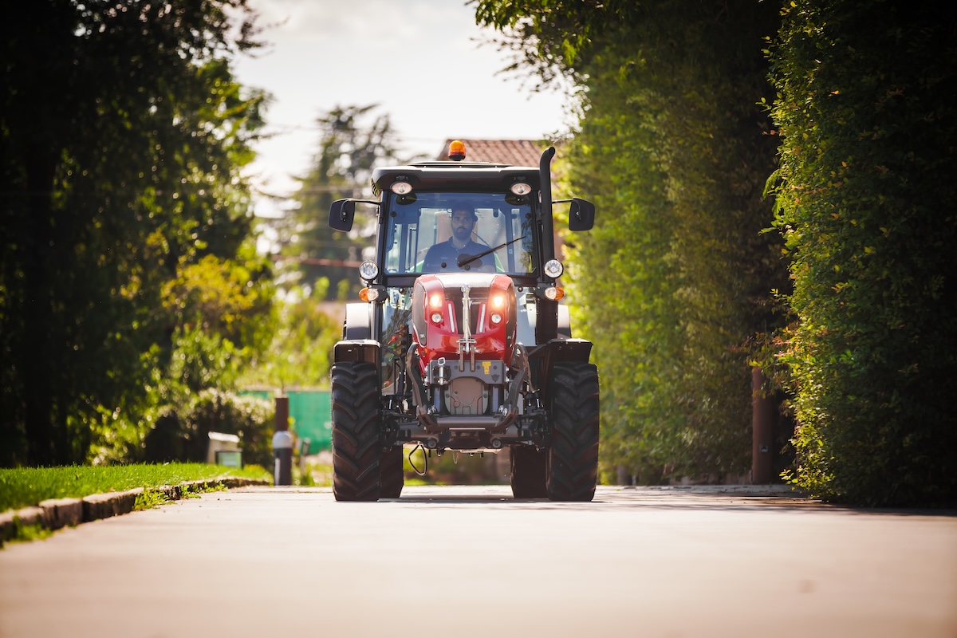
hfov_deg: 10.3
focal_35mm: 200
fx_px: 5316
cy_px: 319
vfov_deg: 6.9
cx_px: 478
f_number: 2.8
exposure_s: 1/1000
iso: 100
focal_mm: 200
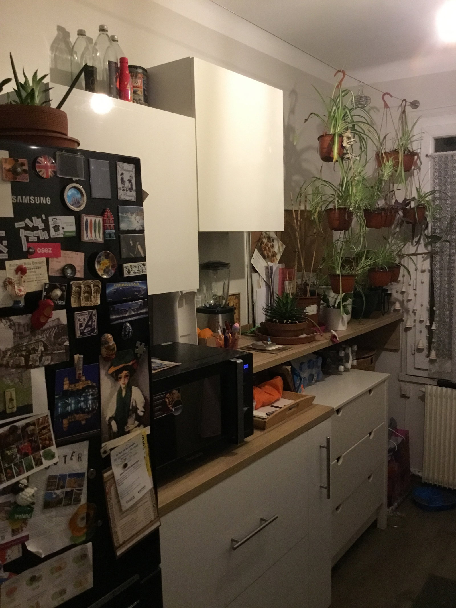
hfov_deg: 45.4
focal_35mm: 31
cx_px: 228
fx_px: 544
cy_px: 304
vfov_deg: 58.3
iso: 200
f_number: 2.4
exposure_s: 1/17
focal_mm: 3.3
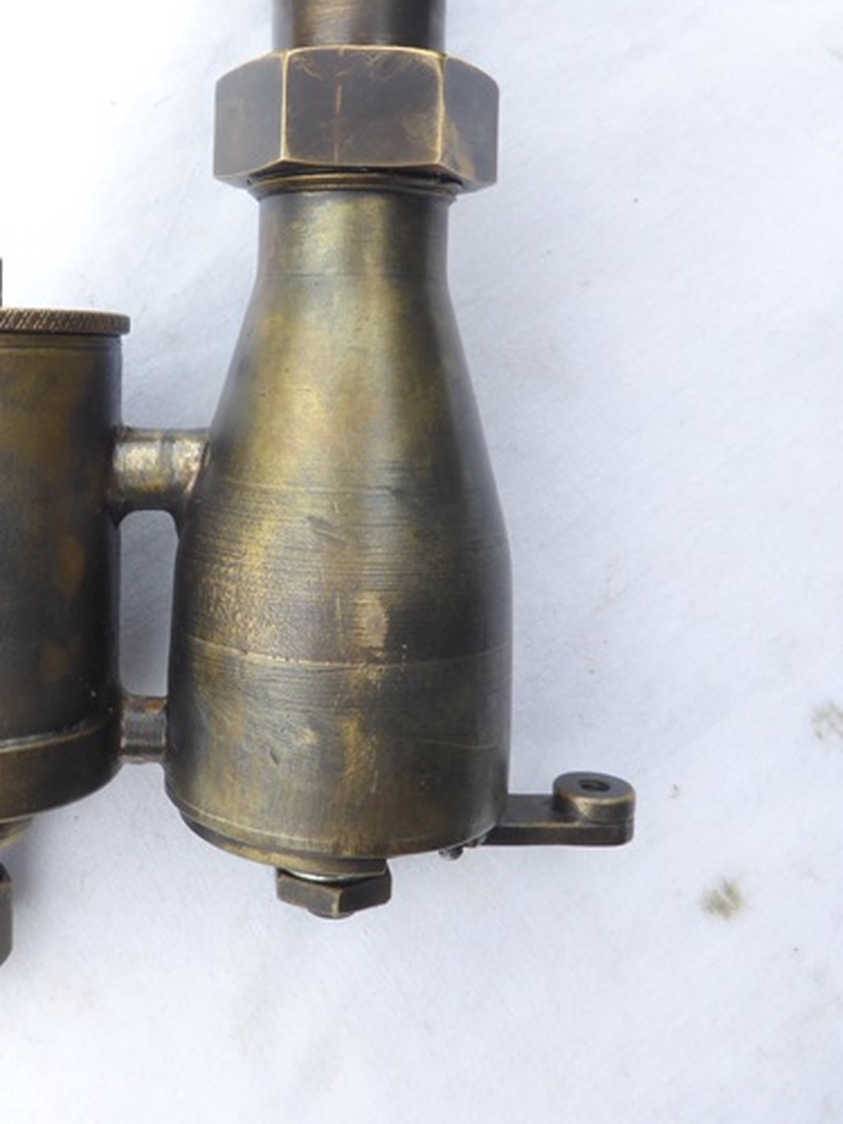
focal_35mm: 36
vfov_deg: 50.5
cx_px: 232
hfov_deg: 38.8
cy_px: 384
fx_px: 1169
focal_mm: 4.3
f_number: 5.6
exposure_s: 1/50
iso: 100
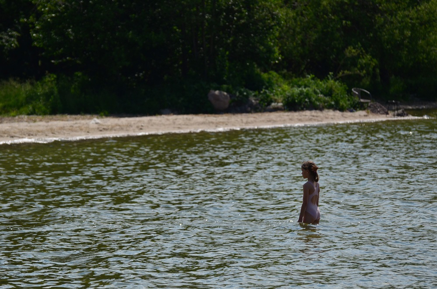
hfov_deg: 8.1
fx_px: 3088
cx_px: 218
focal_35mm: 255
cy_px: 144
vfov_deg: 5.4
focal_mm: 170
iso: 450
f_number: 5
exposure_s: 1/8000
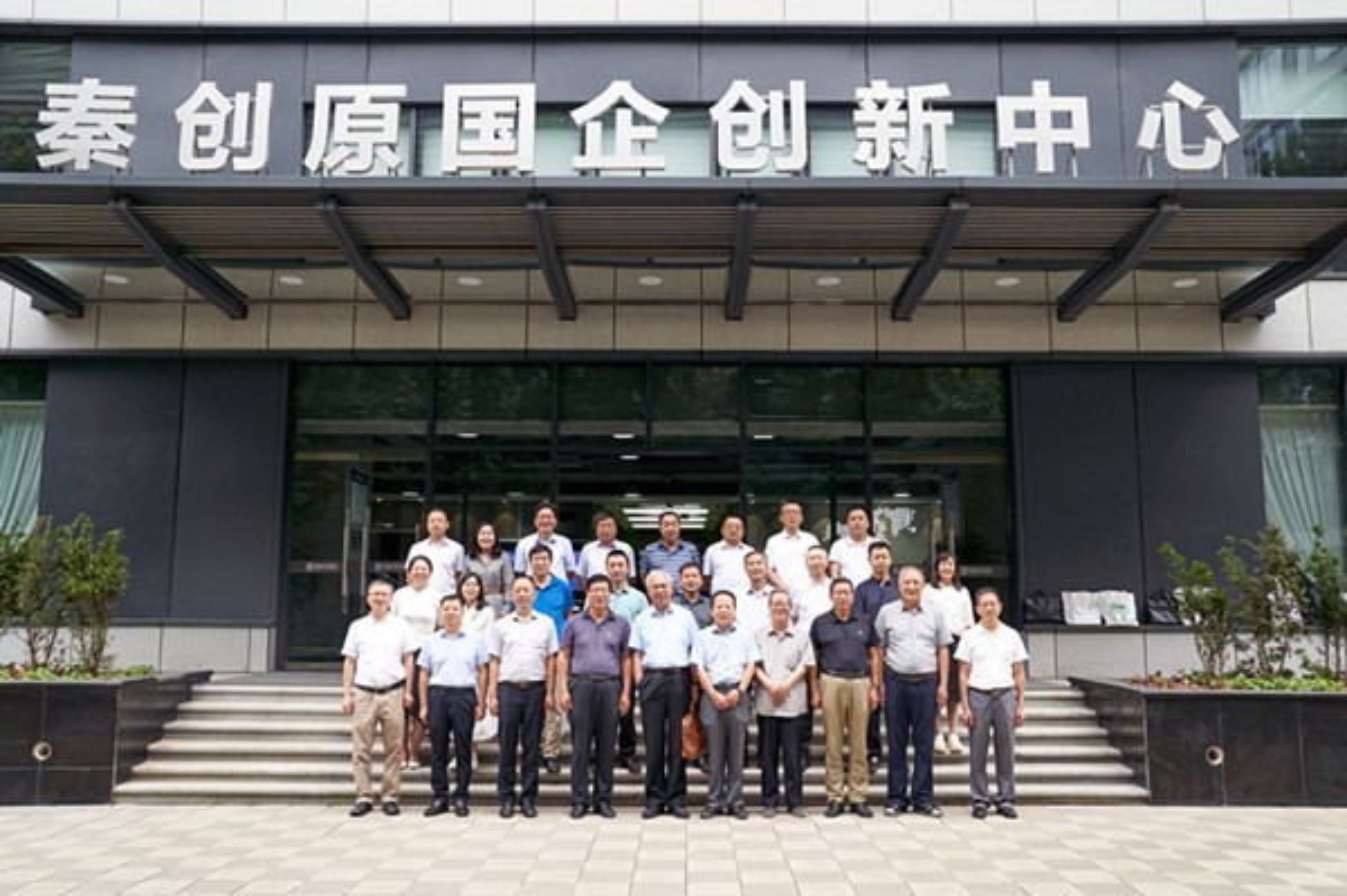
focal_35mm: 31
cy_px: 448
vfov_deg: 42.3
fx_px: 1159
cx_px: 674
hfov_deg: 60.3
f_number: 5
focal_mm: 31
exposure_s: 1/125
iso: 250
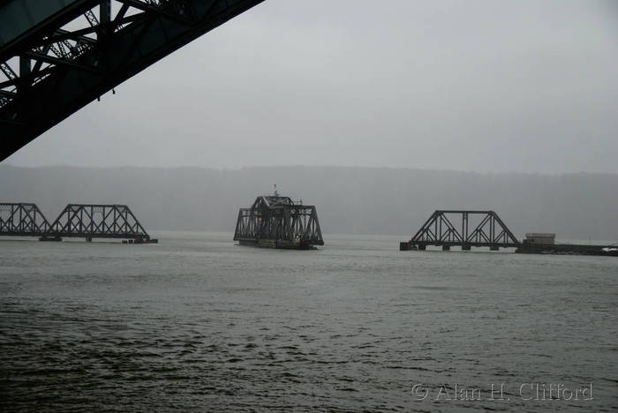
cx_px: 309
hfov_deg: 33.4
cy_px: 206
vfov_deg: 22.7
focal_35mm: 60
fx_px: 1031
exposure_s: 1/200
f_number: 4.5
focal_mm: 40
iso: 140
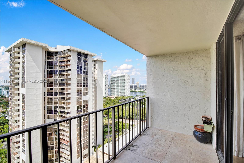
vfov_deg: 73.7
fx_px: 108
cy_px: 82
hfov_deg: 96.7
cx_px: 122
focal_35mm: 16
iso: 250
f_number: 4
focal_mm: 16
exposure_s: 1/2000
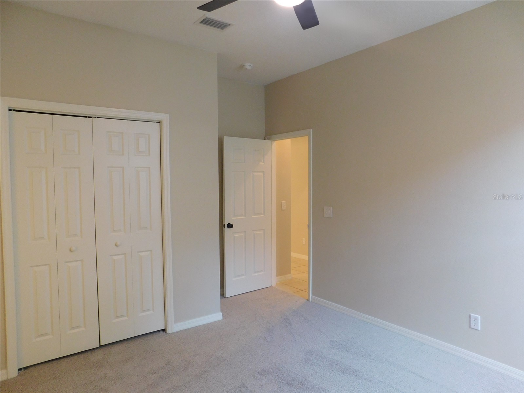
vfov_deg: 58.9
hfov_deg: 73.9
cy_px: 196
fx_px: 348
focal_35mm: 23
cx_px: 262
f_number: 3
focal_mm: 4
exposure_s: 1/30
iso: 250
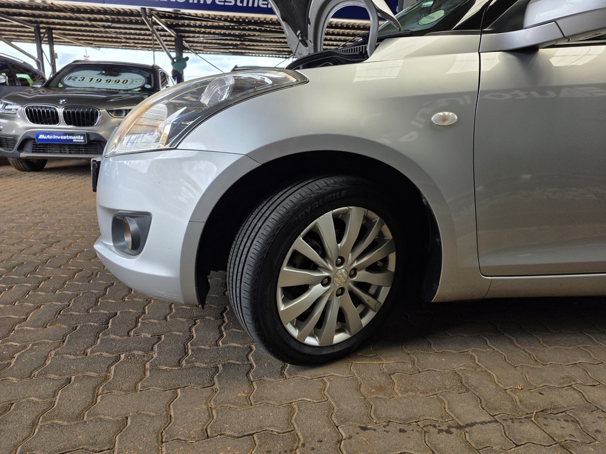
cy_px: 227
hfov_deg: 73.9
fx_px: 403
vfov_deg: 58.9
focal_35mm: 23
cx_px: 303
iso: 40
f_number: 1.7
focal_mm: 6.25
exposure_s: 1/359
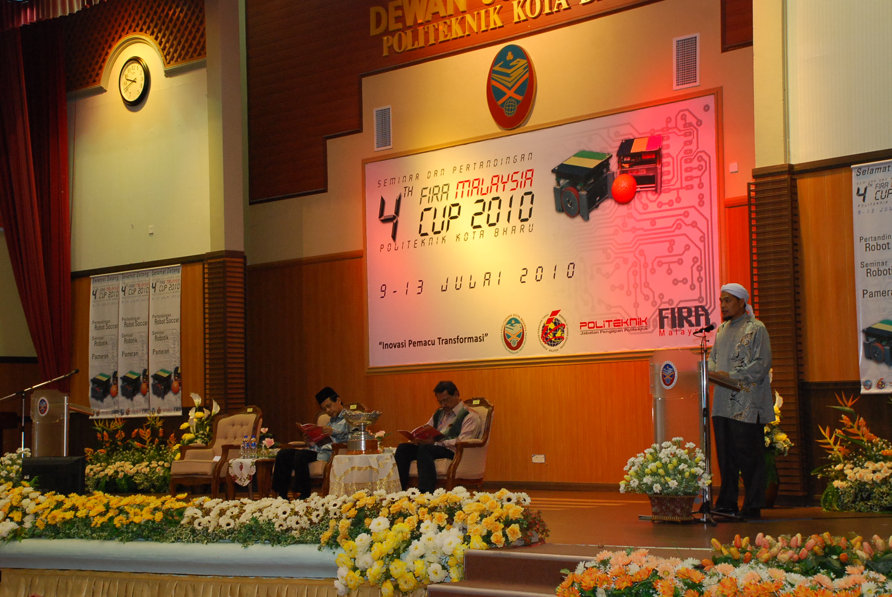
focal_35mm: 60
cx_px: 446
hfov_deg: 33.4
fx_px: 1488
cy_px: 298
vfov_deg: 22.7
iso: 1000
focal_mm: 40
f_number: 7.1
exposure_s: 1/80
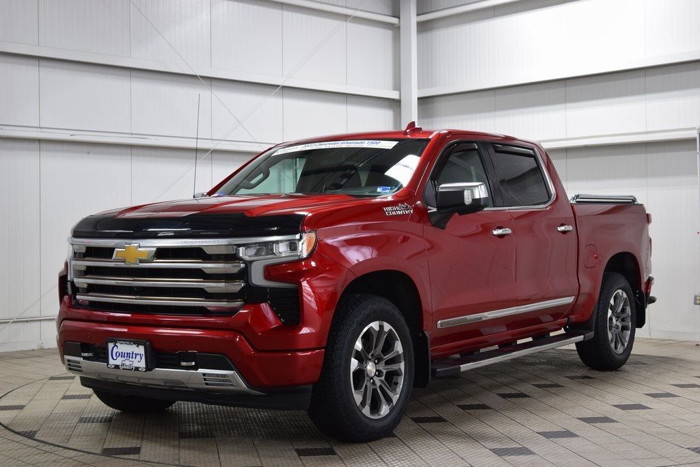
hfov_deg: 36.9
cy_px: 234
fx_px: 1050
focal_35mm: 54
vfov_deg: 25.1
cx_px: 350
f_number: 6.3
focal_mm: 36
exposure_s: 1/15
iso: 400
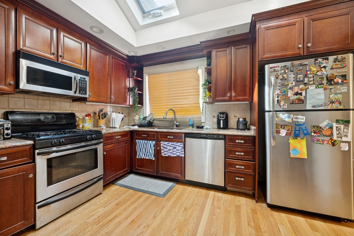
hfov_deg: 104.3
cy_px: 118
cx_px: 177
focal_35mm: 14
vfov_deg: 81.2
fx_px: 138
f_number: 11
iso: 100
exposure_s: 1.6
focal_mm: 14
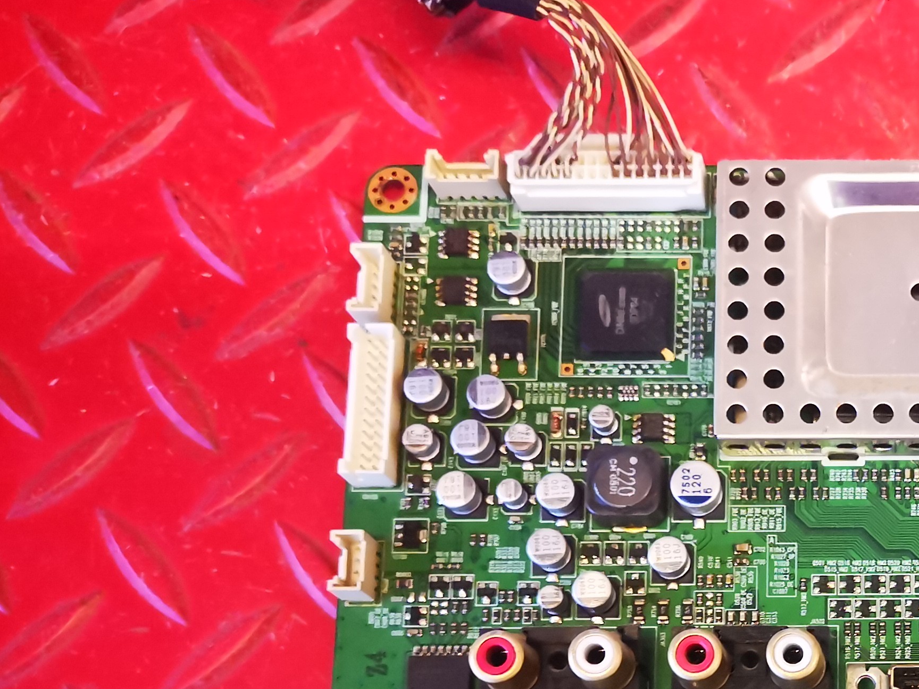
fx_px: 1513
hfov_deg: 30.8
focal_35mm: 57
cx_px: 961
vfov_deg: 24.7
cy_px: 658
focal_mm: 5.58
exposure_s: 1/20
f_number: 1.8
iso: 1250
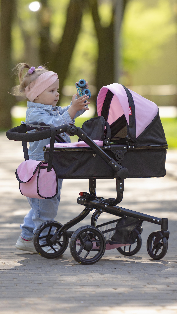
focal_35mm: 179
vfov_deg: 12.0
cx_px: 90
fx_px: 1493
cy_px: 157
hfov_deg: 6.8
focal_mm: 170
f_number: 2.8
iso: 100
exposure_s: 1/1000
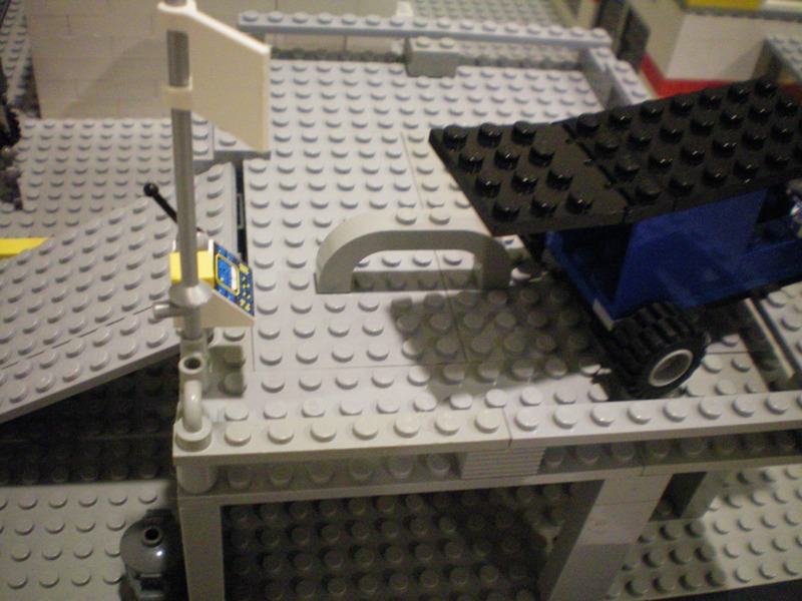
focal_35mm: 38
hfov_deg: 49.0
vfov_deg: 37.7
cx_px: 401
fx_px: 880
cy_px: 300
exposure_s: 1/20
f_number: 3.1
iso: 400
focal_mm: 6.3
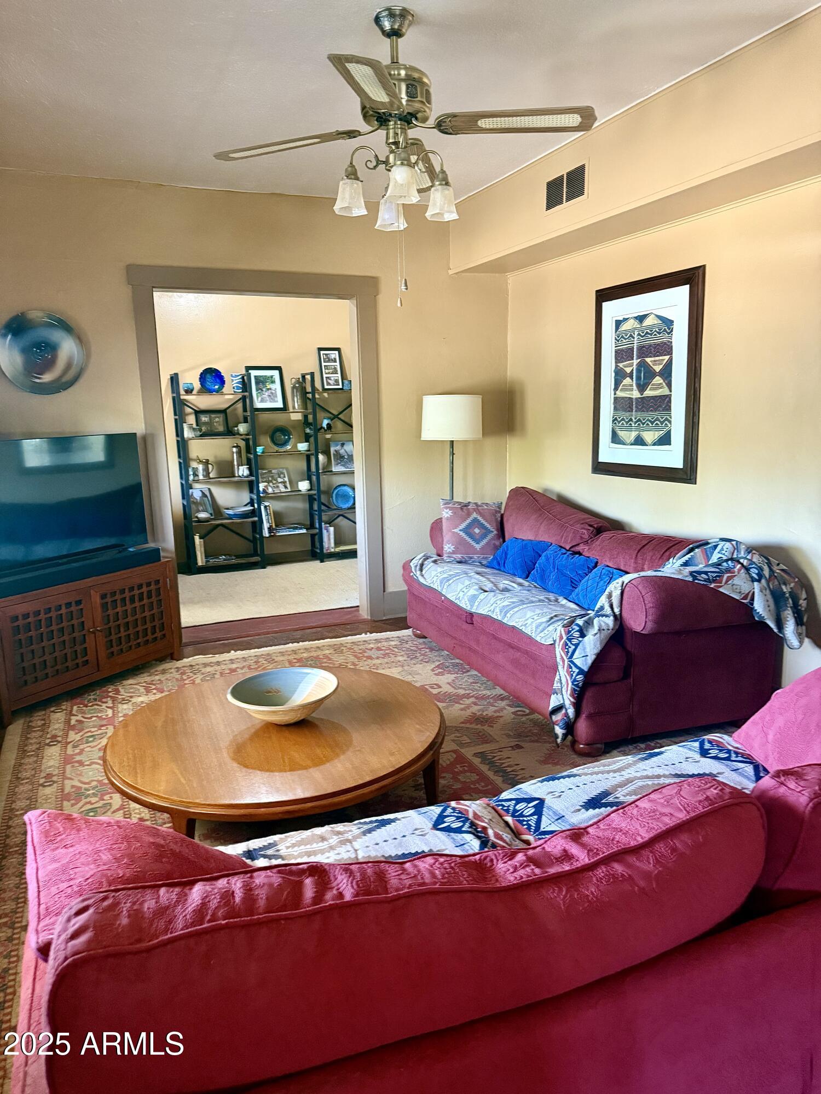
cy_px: 547
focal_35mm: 24
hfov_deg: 56.8
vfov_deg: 71.6
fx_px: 759
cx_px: 410
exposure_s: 1/60
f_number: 1.78
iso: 640
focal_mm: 6.76
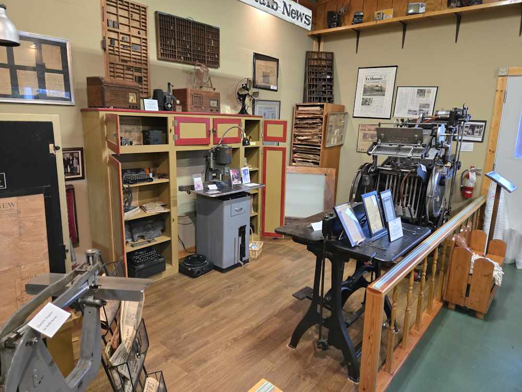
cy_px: 196
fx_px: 347
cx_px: 261
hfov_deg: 73.9
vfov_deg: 58.9
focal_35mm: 23
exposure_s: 1/60
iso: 500
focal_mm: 5.4
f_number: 1.8
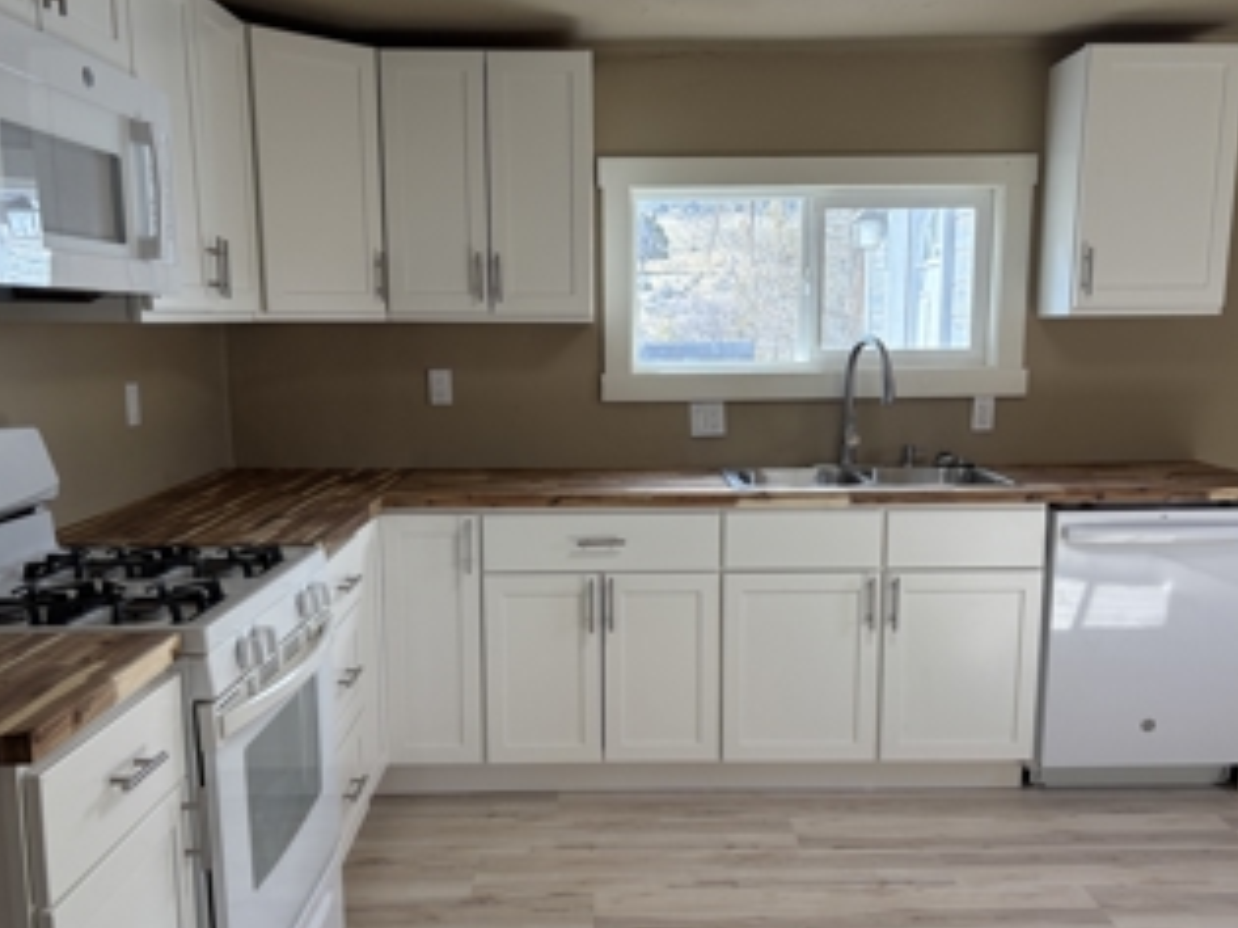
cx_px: 629
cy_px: 554
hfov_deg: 55.4
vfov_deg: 42.7
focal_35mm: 33
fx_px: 1180
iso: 100
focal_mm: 5.96
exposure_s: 1/236
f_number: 1.6
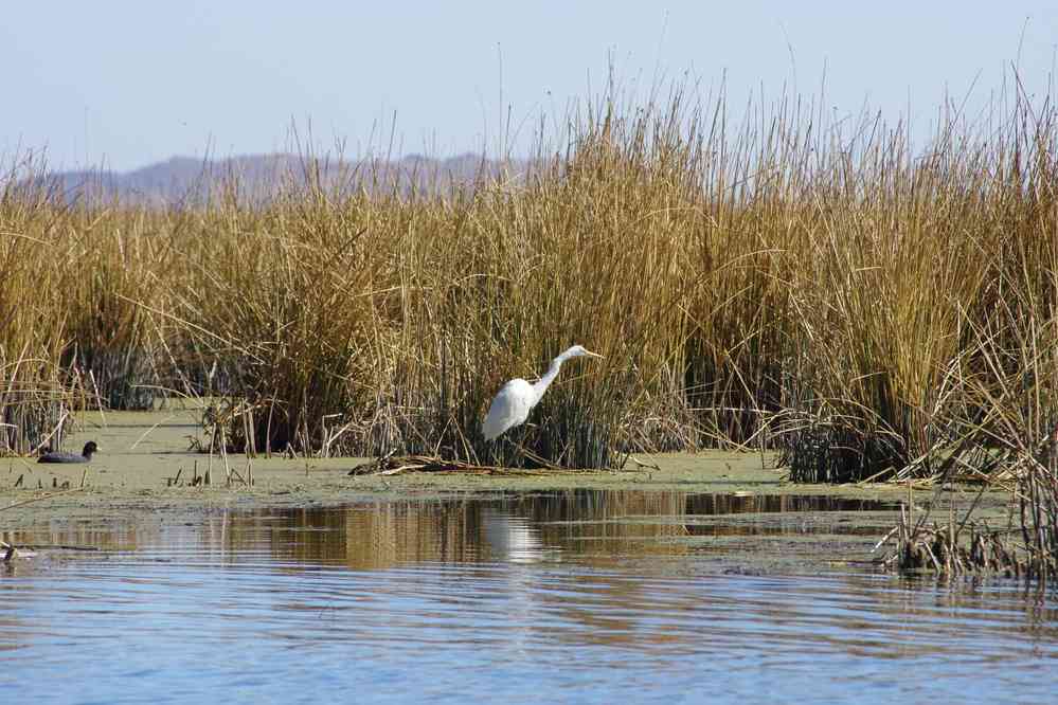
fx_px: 13224
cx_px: 529
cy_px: 352
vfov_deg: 3.1
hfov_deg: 4.6
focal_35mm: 450
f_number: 13
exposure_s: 1/400
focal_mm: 300
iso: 800
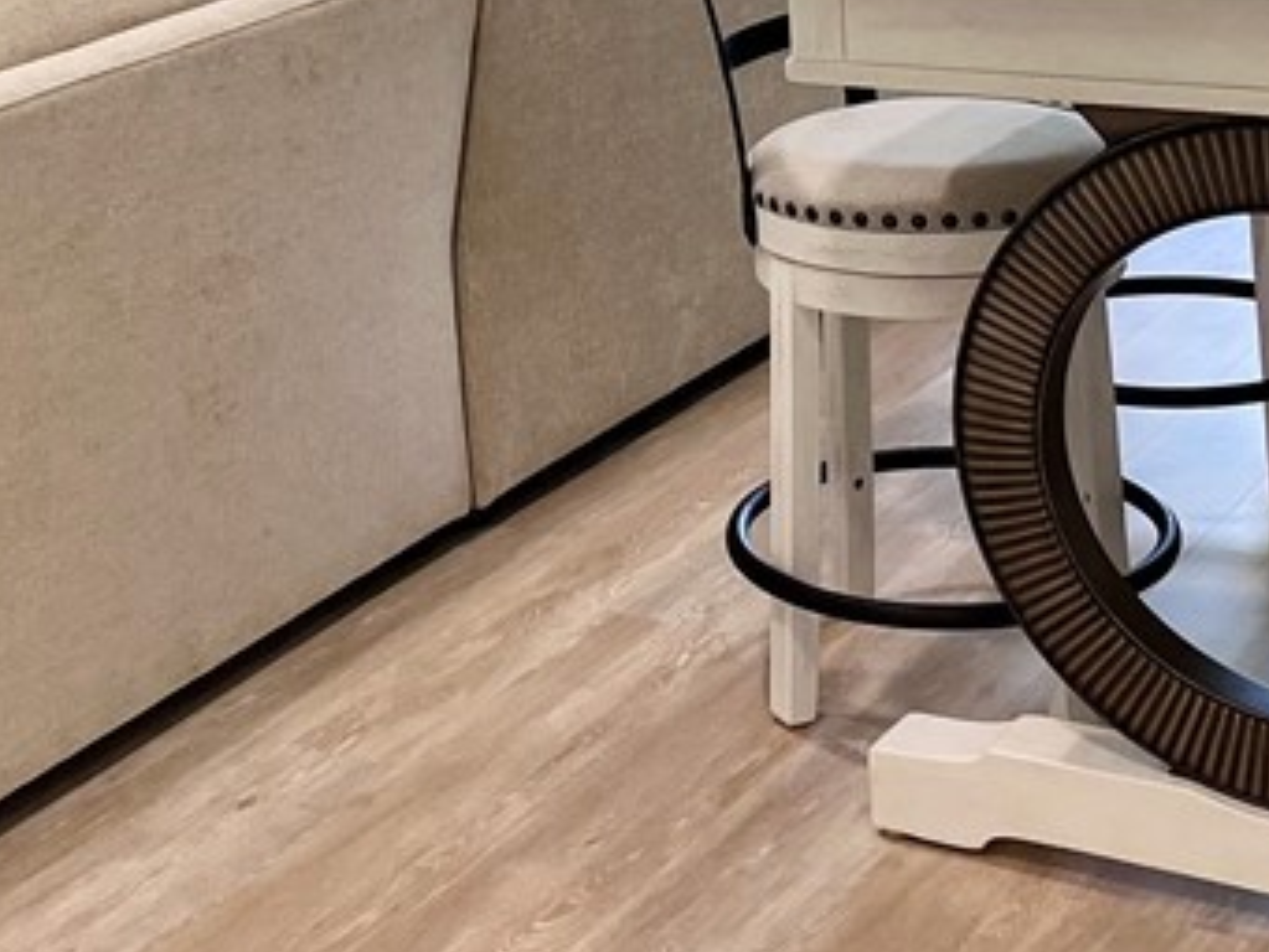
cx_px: 491
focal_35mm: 78
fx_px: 2860
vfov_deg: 18.3
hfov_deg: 25.0
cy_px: -45
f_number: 1.6
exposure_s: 1/120
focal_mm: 5.1
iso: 125
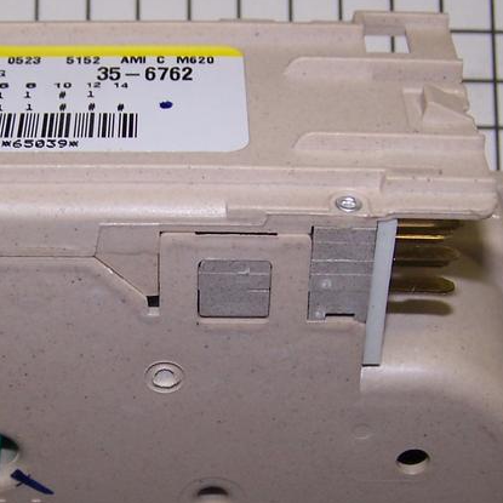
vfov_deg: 26.3
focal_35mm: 65
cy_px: 343
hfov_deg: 26.4
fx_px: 1069
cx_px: 192
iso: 80
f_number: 2.8
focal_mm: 6.3
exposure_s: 1/60
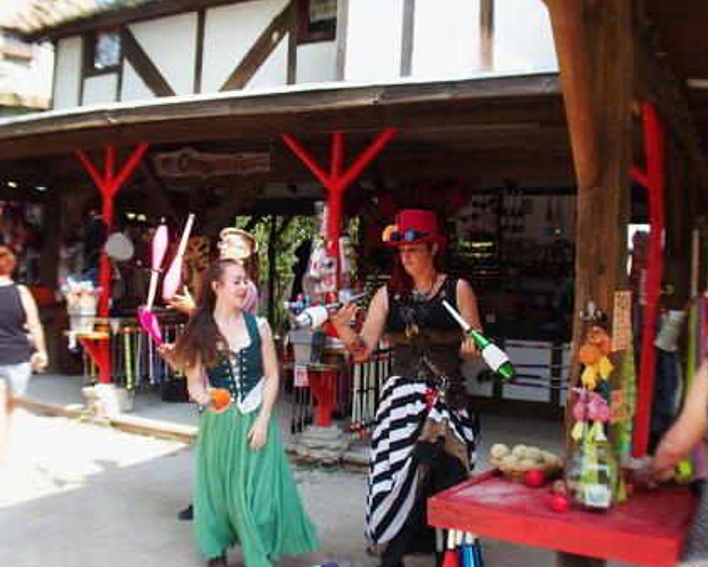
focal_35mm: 89
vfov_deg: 17.3
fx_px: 1865
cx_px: 366
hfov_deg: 21.5
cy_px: 284
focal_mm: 17.8
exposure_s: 1/250
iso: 100
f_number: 3.5
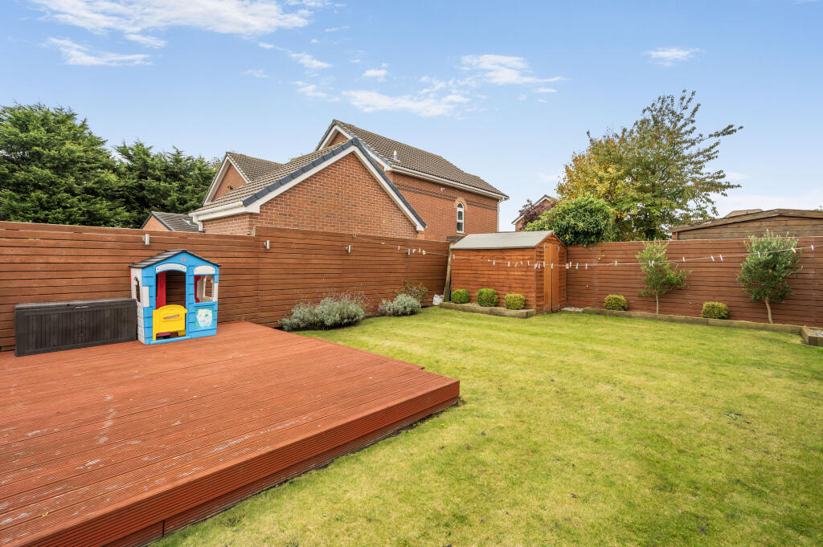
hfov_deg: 96.8
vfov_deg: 73.7
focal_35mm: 16
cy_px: 274
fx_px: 365
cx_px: 412
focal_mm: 16
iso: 250
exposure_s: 1/200
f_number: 6.3
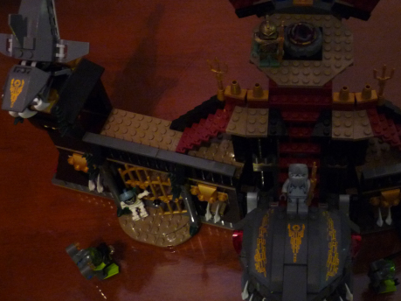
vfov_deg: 26.9
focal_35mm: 54
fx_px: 625
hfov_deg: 34.6
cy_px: 107
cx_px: 315
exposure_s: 1/8
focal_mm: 5.4
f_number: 3
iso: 400
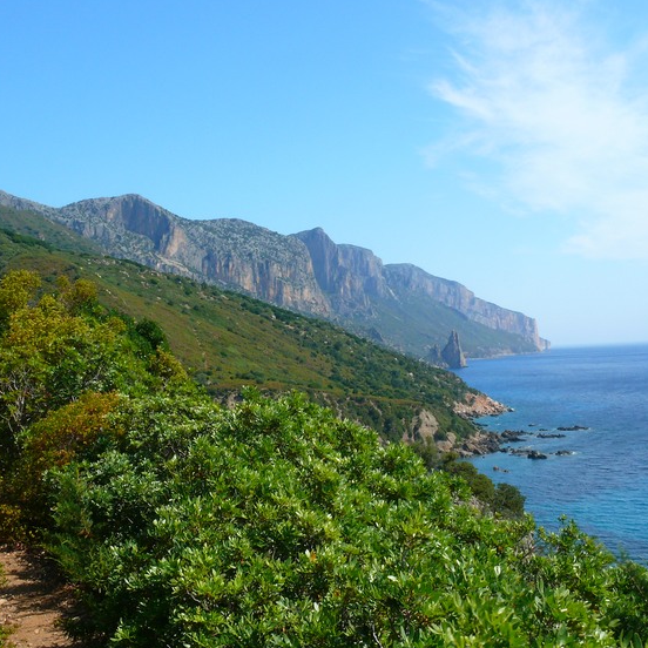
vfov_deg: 40.0
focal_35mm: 42
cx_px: 352
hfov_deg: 40.0
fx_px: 890
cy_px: 325
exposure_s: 1/50
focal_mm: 7.4
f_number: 11
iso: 100
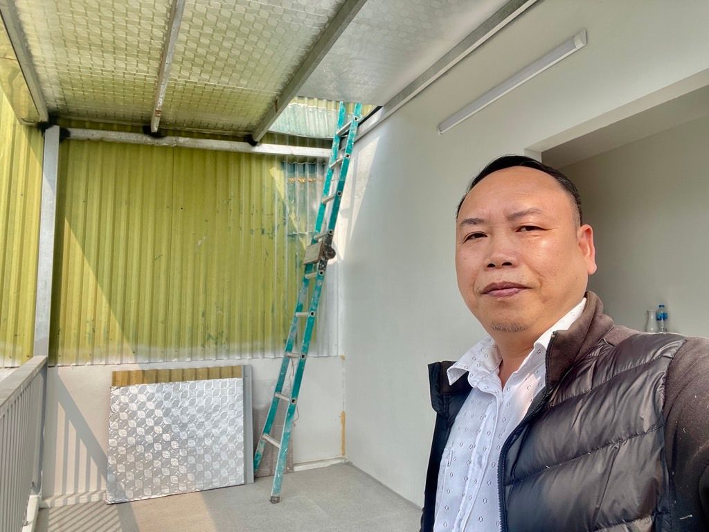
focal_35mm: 23
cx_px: 354
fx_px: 471
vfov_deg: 58.9
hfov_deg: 73.9
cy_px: 266
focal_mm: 2.71
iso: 25
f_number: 2.2
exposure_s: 1/569
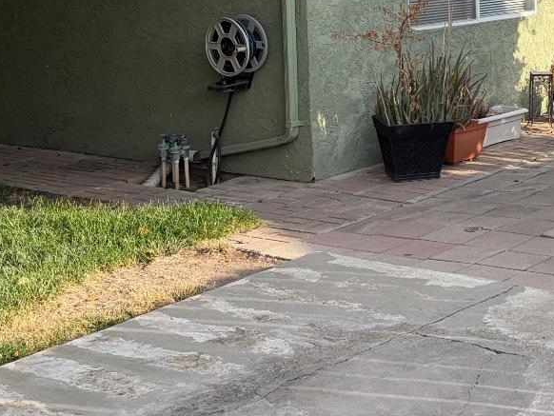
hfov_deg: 26.5
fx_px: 1073
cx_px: 618
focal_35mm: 67
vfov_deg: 21.4
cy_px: 38
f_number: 1.6
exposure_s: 1/920
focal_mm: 5.96
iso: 50
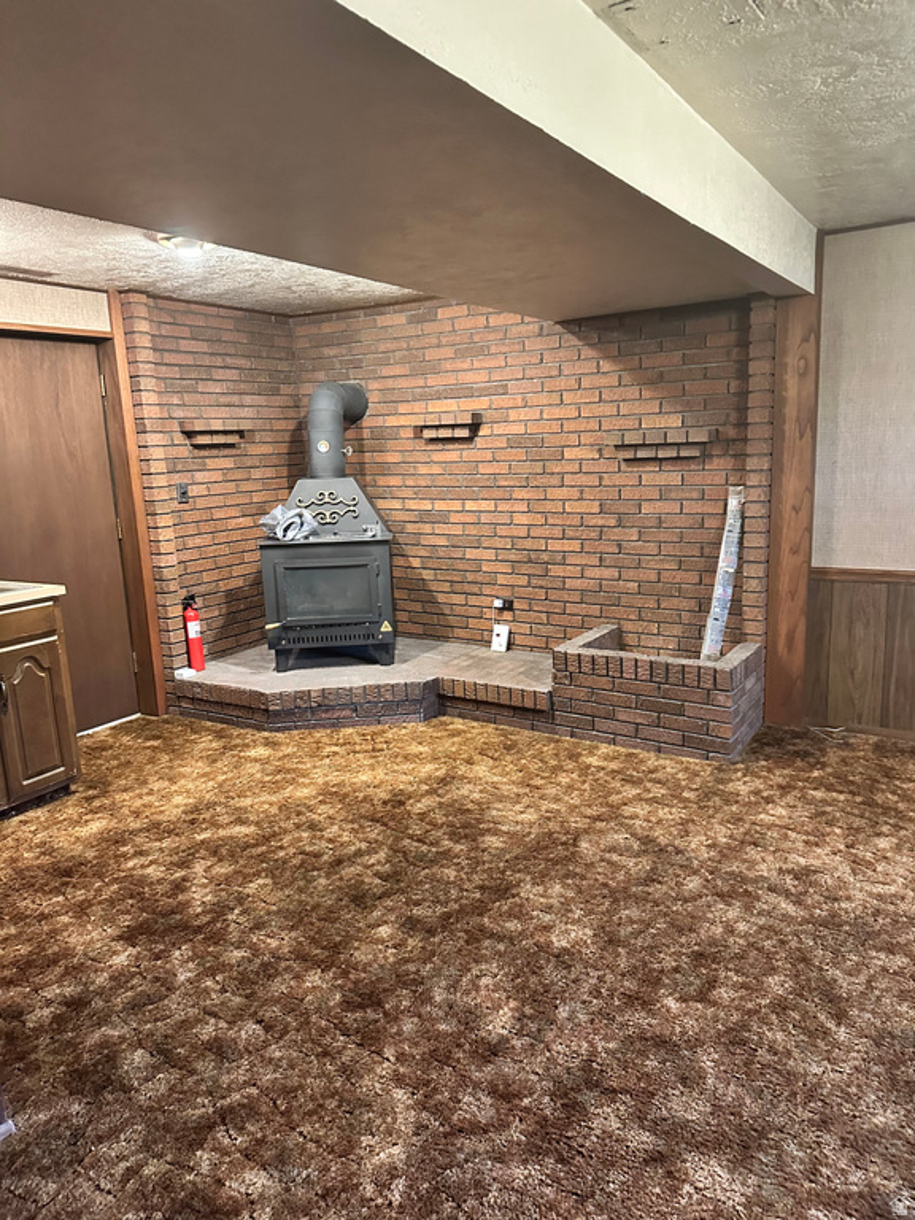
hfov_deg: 56.8
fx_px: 846
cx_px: 458
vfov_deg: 71.6
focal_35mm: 24
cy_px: 610
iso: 1000
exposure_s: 1/40
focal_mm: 6.86
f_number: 1.78
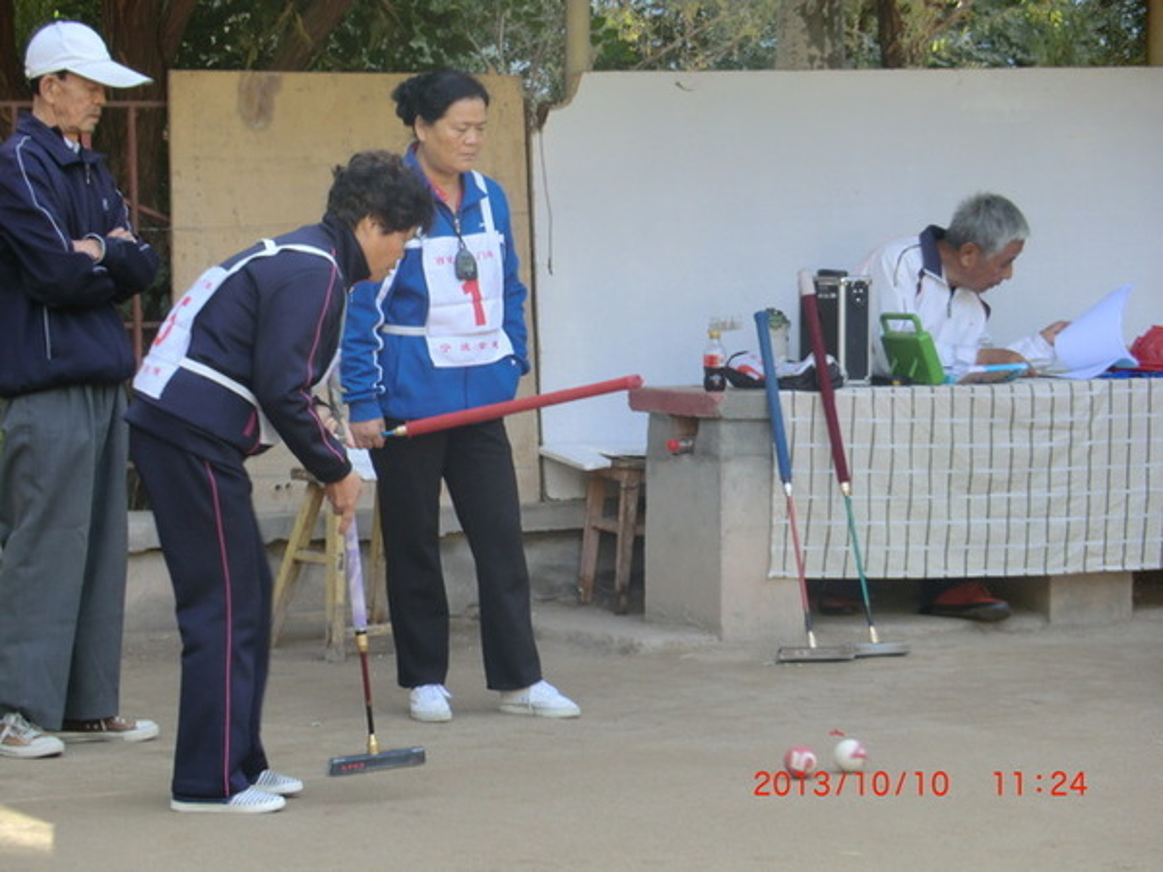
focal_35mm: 145
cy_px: 436
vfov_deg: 10.2
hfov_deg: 13.6
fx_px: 4872
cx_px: 582
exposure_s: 1/80
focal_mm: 25.9
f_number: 4.6
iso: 100
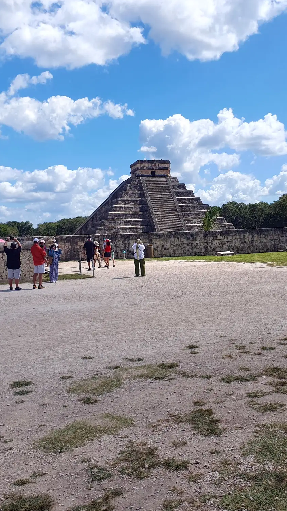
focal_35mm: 38
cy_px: 254
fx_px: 514
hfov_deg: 30.7
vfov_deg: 52.8
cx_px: 209
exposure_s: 1/1852
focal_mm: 4.32
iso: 50
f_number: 2.4
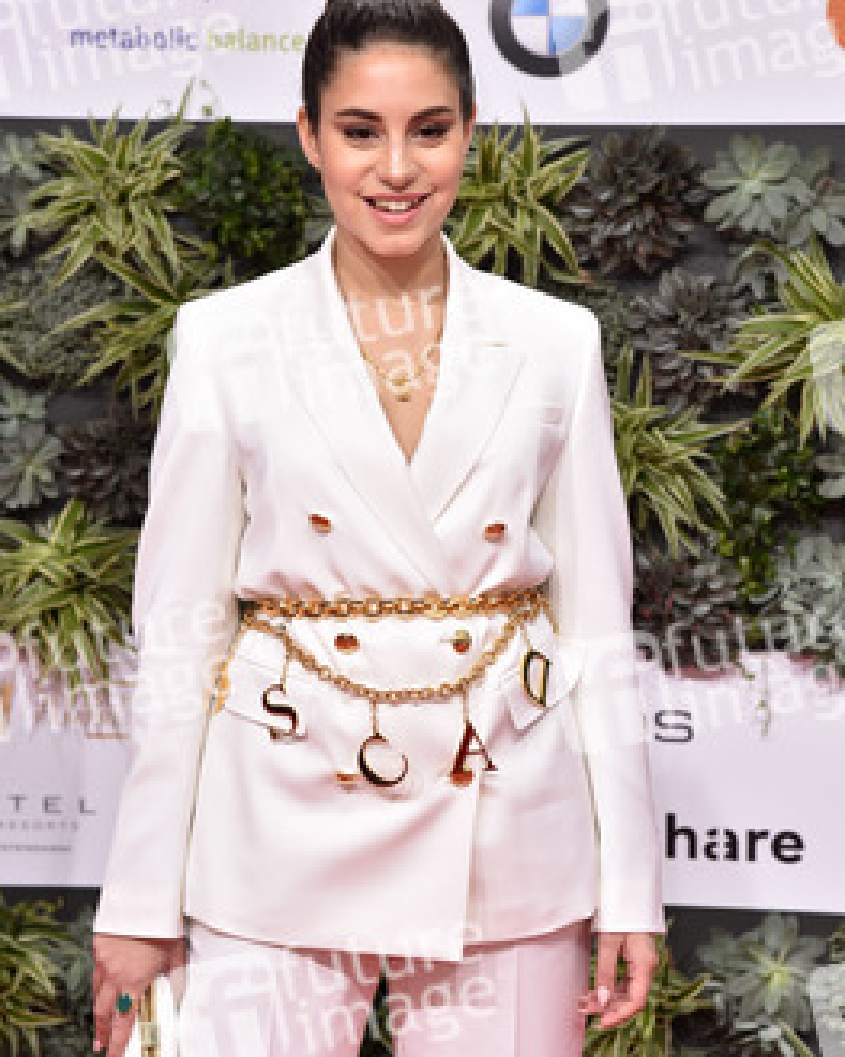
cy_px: 517
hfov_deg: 11.3
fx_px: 4285
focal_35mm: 137
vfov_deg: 14.1
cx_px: 424
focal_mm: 120
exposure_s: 1/160
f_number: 6.3
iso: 400
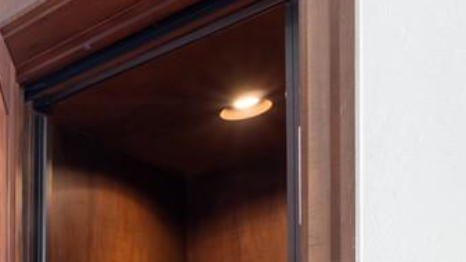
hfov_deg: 29.1
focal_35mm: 53
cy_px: 426
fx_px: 654
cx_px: -184
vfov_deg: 19.0
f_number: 7.1
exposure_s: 1
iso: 200
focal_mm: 8
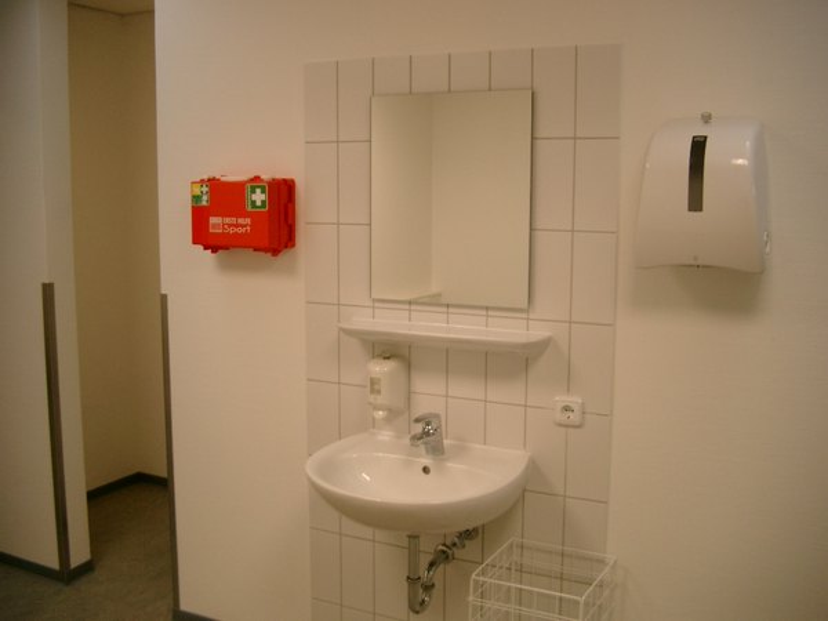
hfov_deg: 50.1
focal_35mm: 37
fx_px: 885
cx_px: 414
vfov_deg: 38.7
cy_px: 310
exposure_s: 1/80
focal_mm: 7.6
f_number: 2.6
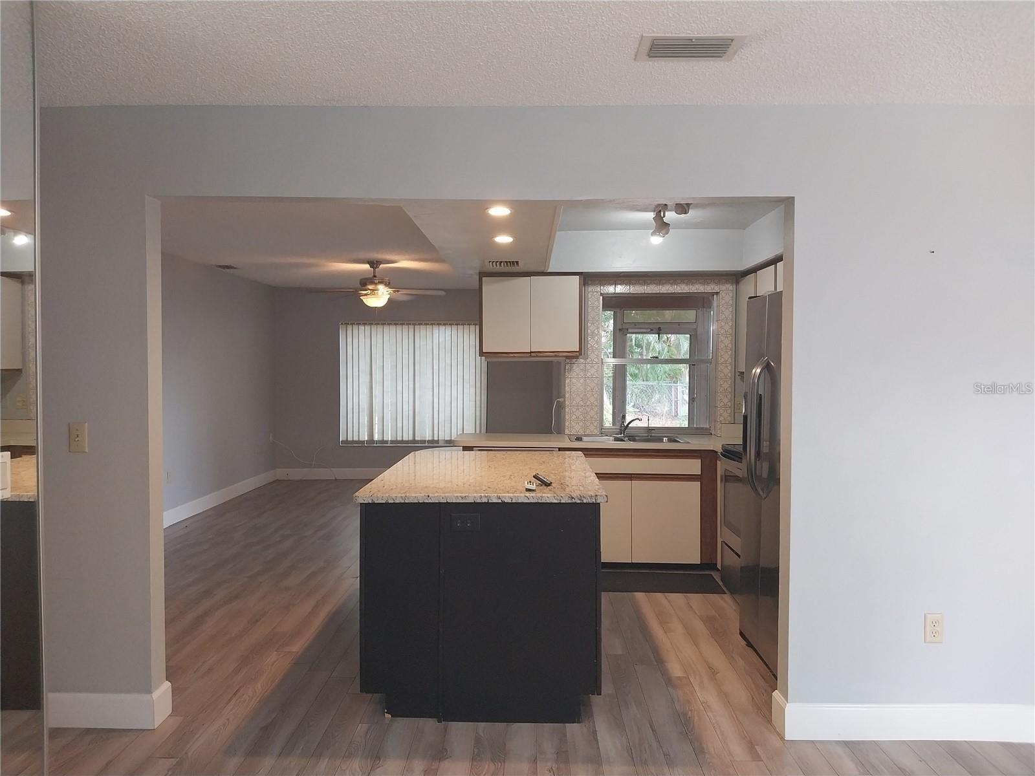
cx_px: 518
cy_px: 388
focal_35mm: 26
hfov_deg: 67.3
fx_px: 777
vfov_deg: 53.1
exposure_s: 1/60
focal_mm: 4
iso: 250
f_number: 1.8
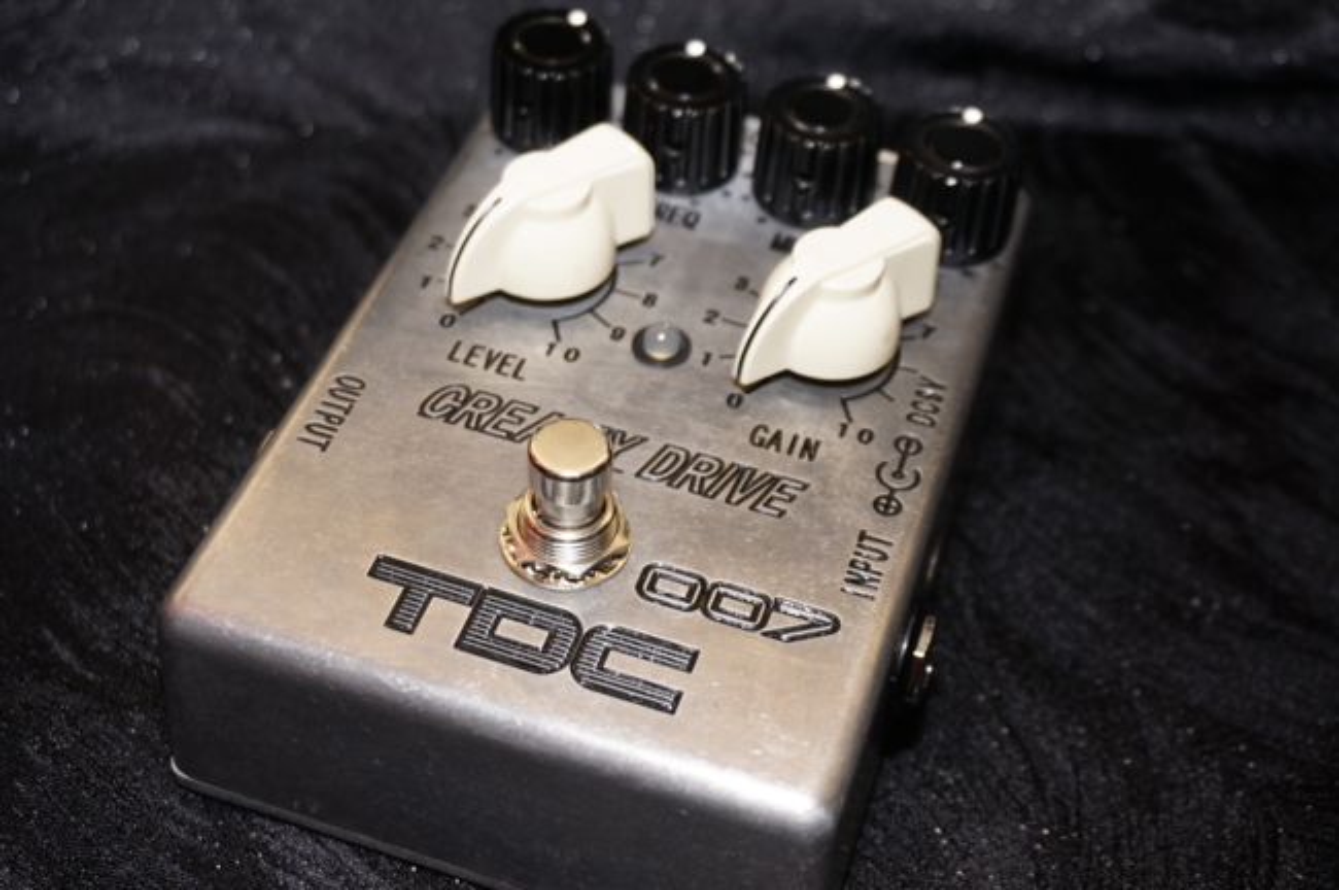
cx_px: 670
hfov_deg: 38.9
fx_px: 1895
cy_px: 445
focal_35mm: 51
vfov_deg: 26.4
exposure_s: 1/60
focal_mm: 34
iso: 100
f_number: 5
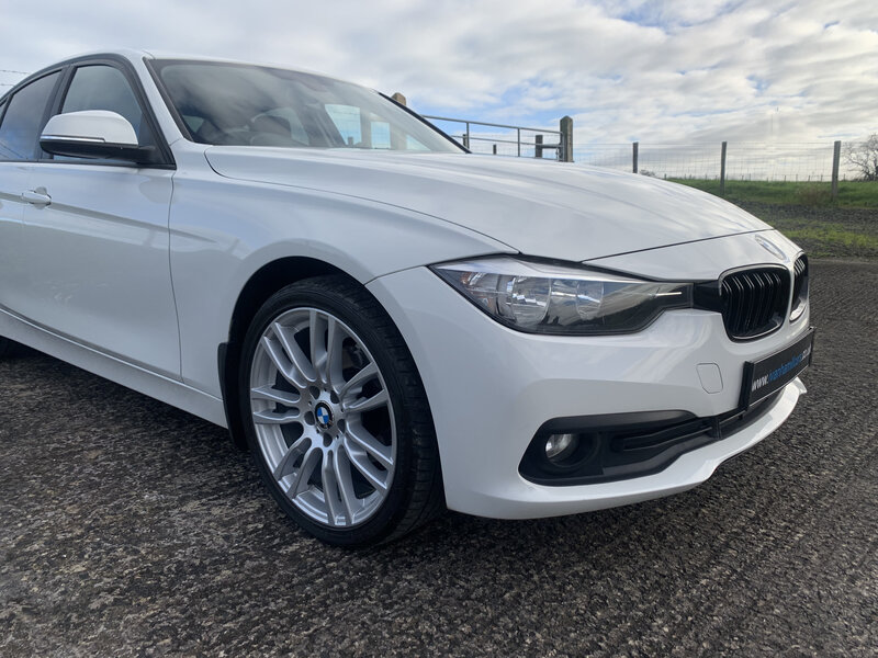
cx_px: 439
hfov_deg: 67.3
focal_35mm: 26
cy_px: 329
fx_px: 659
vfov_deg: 53.1
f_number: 1.8
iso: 25
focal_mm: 4.25
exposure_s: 1/1314
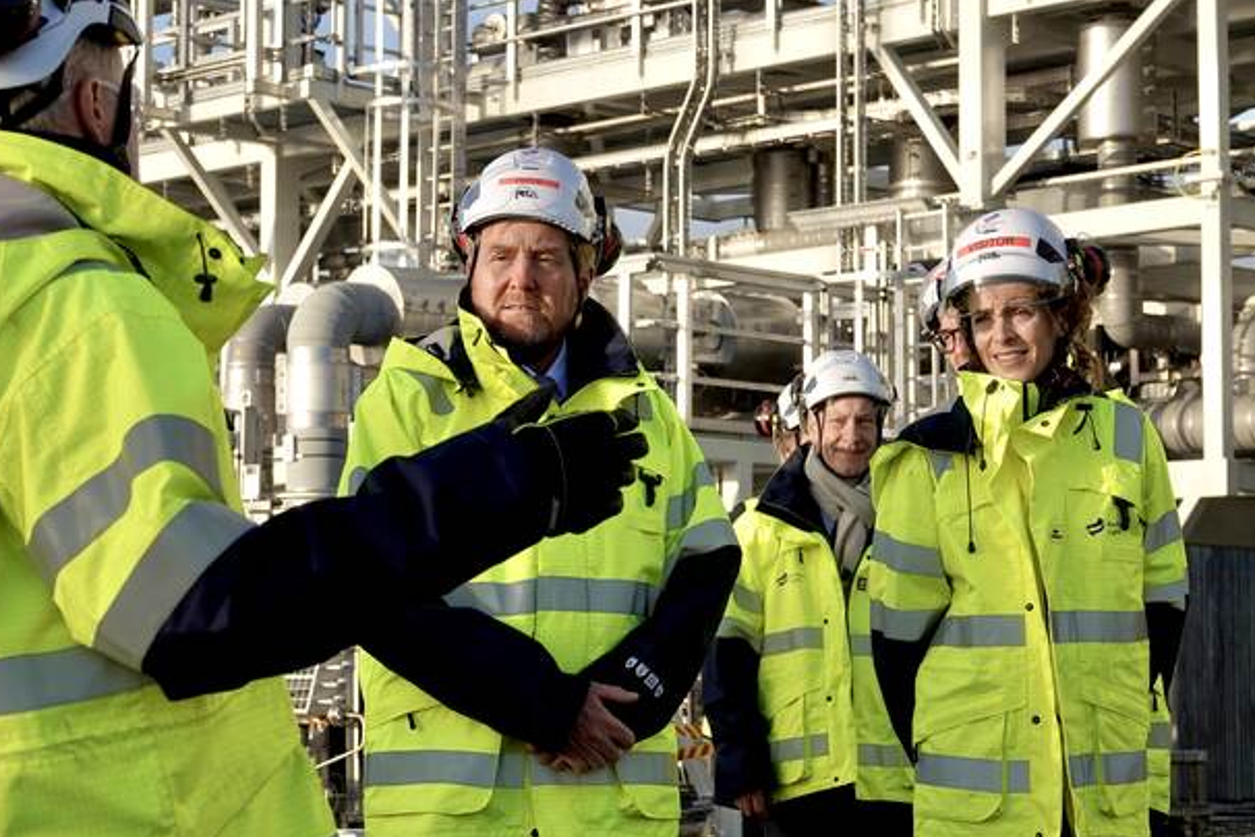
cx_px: 536
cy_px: 455
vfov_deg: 15.4
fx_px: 3102
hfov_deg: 22.9
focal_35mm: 89
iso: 100
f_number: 3.5
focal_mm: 23.95
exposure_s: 1/1000
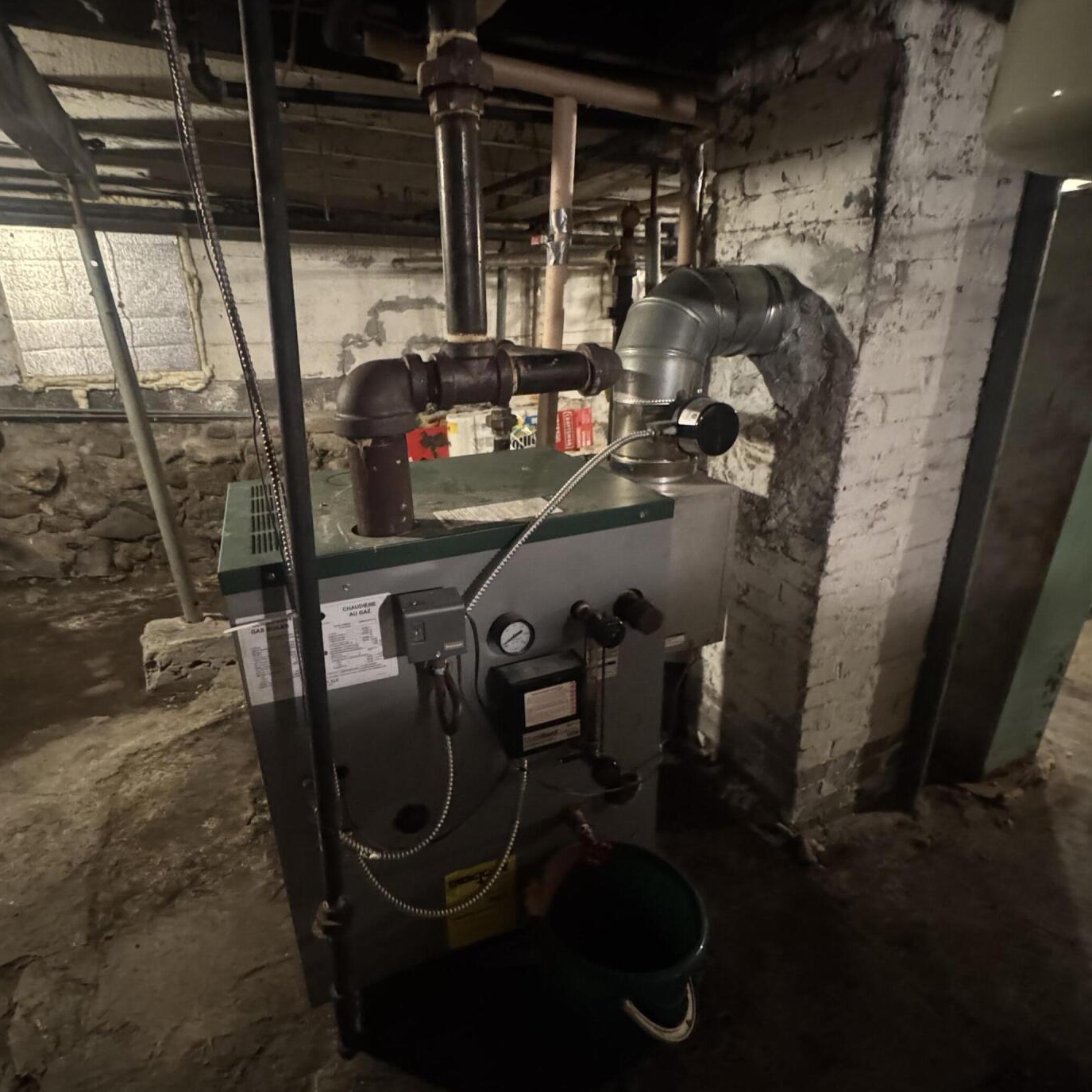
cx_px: 502
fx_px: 642
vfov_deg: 80.7
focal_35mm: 18
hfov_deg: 80.6
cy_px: 546
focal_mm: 2.22
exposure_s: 1/30
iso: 1600
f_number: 2.2
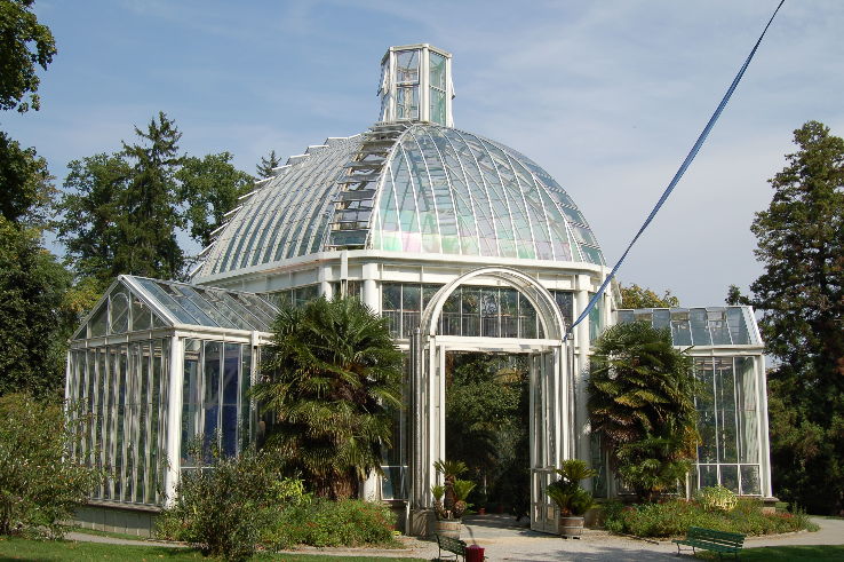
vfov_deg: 34.2
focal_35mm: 39
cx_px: 422
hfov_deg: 49.6
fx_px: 914
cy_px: 281
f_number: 10
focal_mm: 26
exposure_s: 1/400
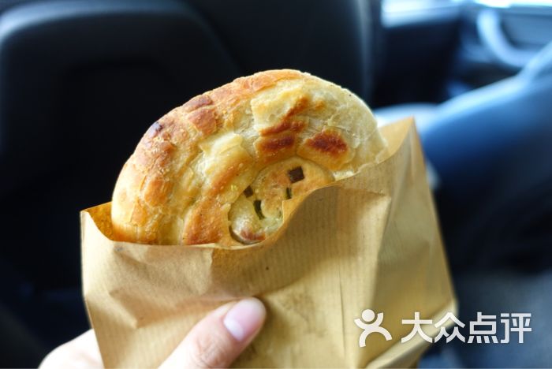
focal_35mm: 24
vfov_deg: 53.2
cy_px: 184
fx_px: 368
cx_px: 276
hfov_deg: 73.7
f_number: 1.8
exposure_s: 1/30
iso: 320
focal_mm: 8.8
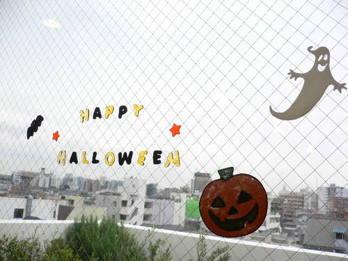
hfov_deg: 52.6
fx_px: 352
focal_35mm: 35
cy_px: 130
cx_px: 174
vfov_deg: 40.7
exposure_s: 1/125
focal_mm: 5.8
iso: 80
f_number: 2.8
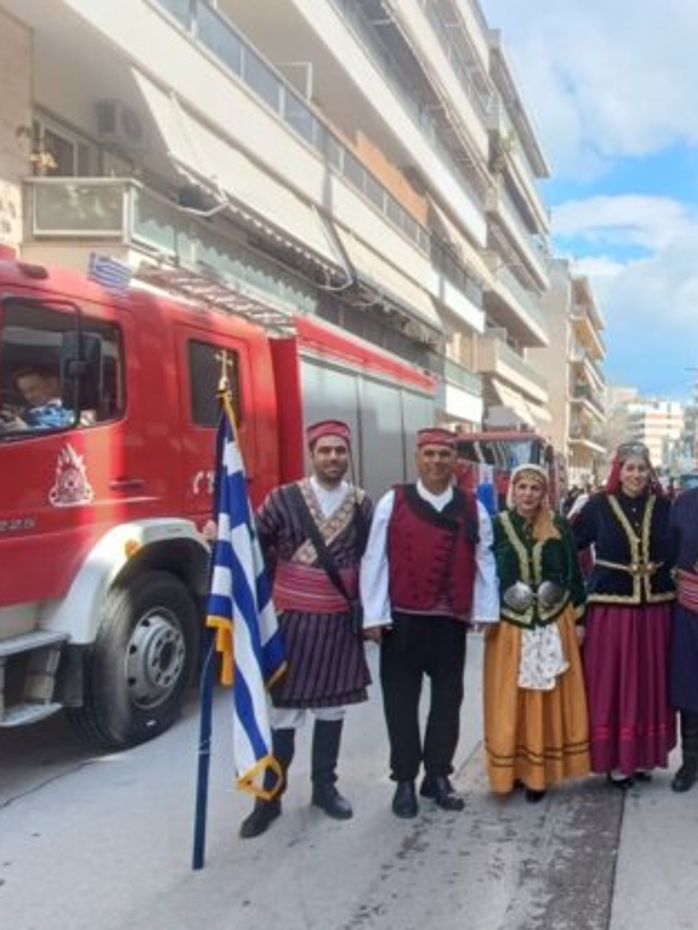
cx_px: 658
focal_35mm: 23
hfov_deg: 50.5
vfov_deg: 73.9
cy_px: 457
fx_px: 618
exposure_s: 1/316
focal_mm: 1.66
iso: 50
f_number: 2.2
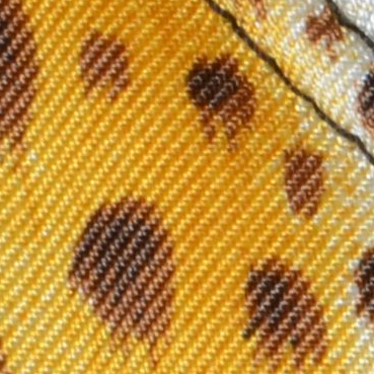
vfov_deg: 2.5
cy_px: 853
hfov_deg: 2.4
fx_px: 8560
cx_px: 1574
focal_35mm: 700
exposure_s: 1/125
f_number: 16
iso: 200
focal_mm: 55
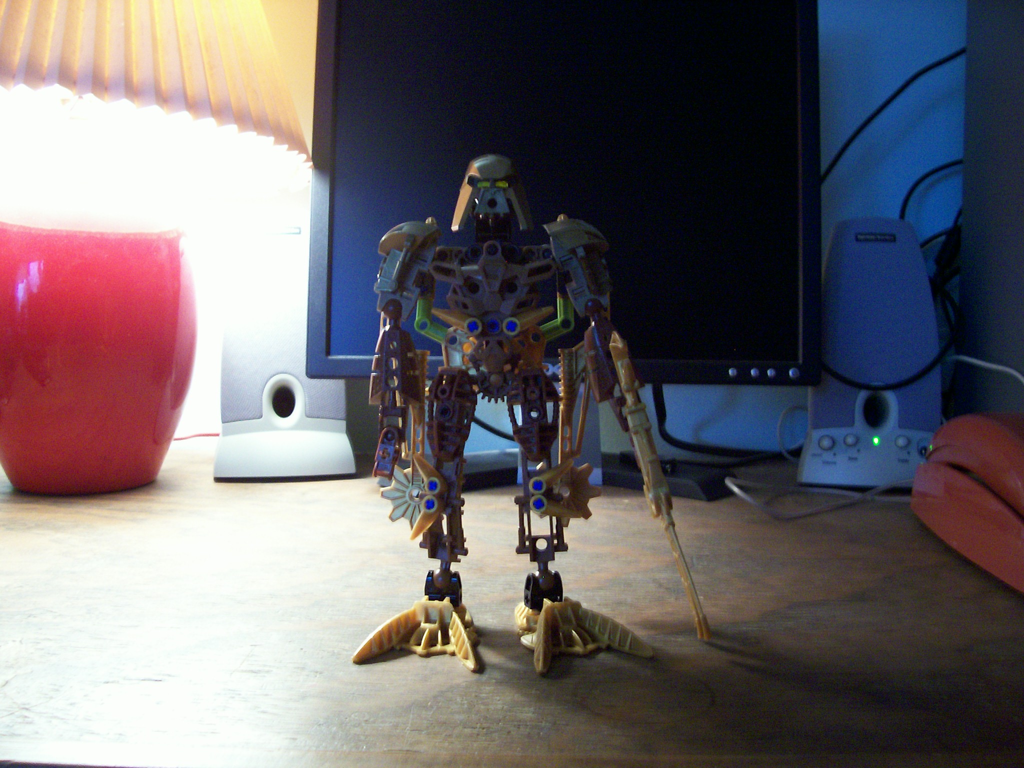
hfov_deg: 54.0
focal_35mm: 34
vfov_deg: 41.8
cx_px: 512
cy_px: 384
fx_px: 1006
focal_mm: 5.6
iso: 160
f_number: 2.7
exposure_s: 1/12.2
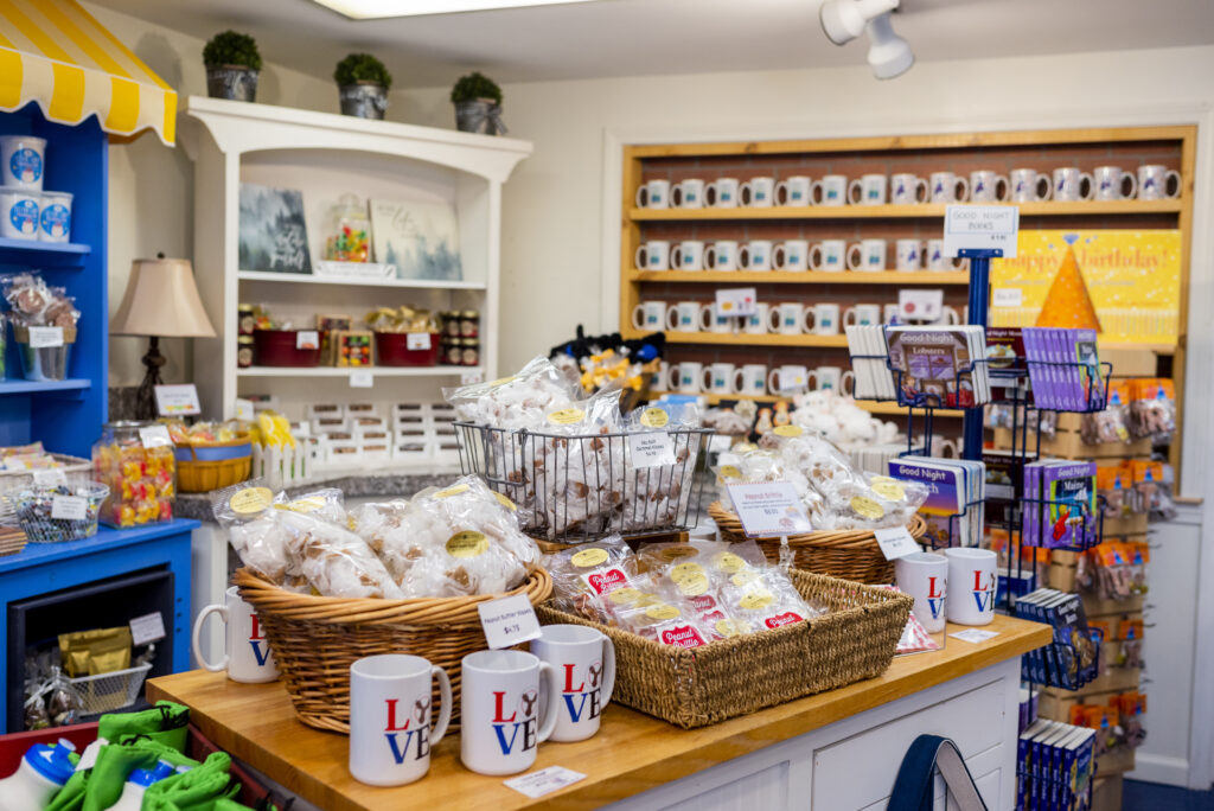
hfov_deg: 54.4
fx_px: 1181
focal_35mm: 35
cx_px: 607
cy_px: 406
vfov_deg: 37.9
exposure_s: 1/400
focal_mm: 35
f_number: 3.2
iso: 640
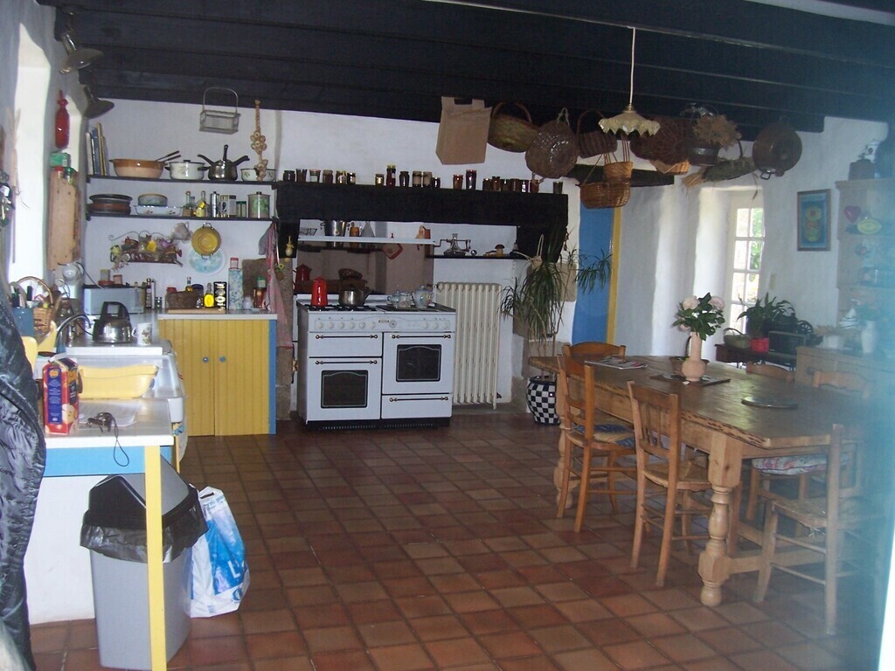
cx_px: 448
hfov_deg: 54.0
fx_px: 879
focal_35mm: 34
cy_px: 336
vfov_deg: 41.8
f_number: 2.7
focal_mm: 5.6
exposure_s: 1/60
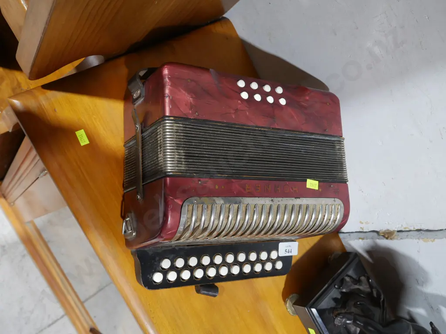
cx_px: 223
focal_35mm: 32
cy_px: 167
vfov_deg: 44.2
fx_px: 412
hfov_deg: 56.8
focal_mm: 16
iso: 1000
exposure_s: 1/60
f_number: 5.3
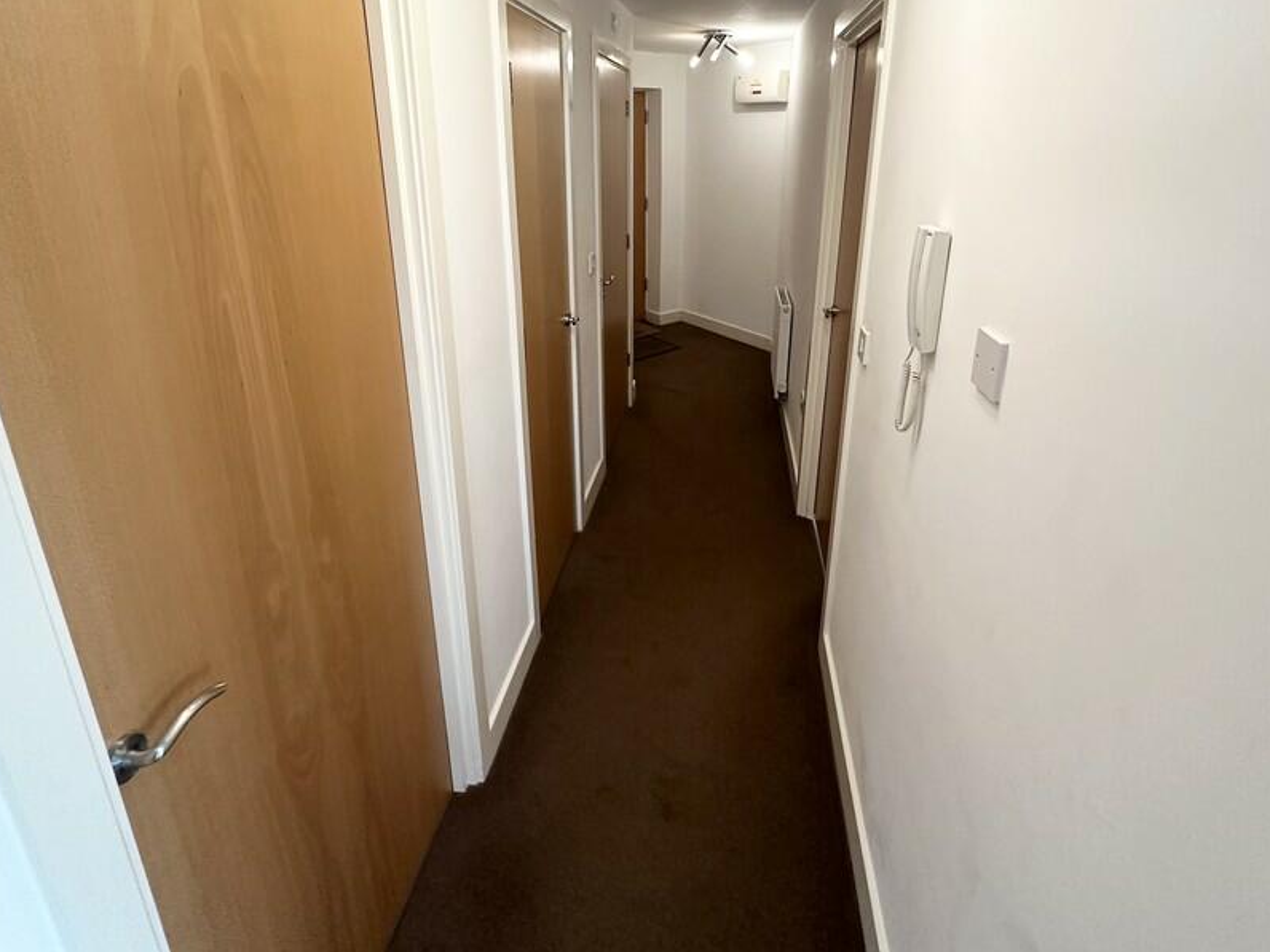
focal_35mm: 18
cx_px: 649
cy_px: 341
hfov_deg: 87.7
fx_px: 660
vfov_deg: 70.1
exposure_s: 1/100
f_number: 2.2
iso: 250
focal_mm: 2.22
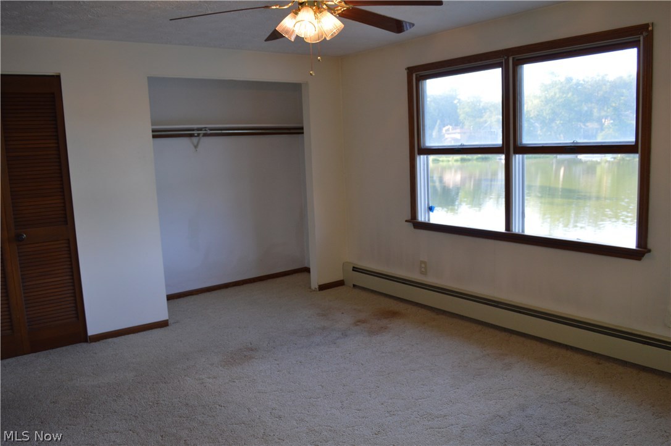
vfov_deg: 47.8
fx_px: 503
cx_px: 336
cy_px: 223
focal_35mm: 27
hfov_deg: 67.4
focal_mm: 18
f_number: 4.5
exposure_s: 1/80
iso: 400
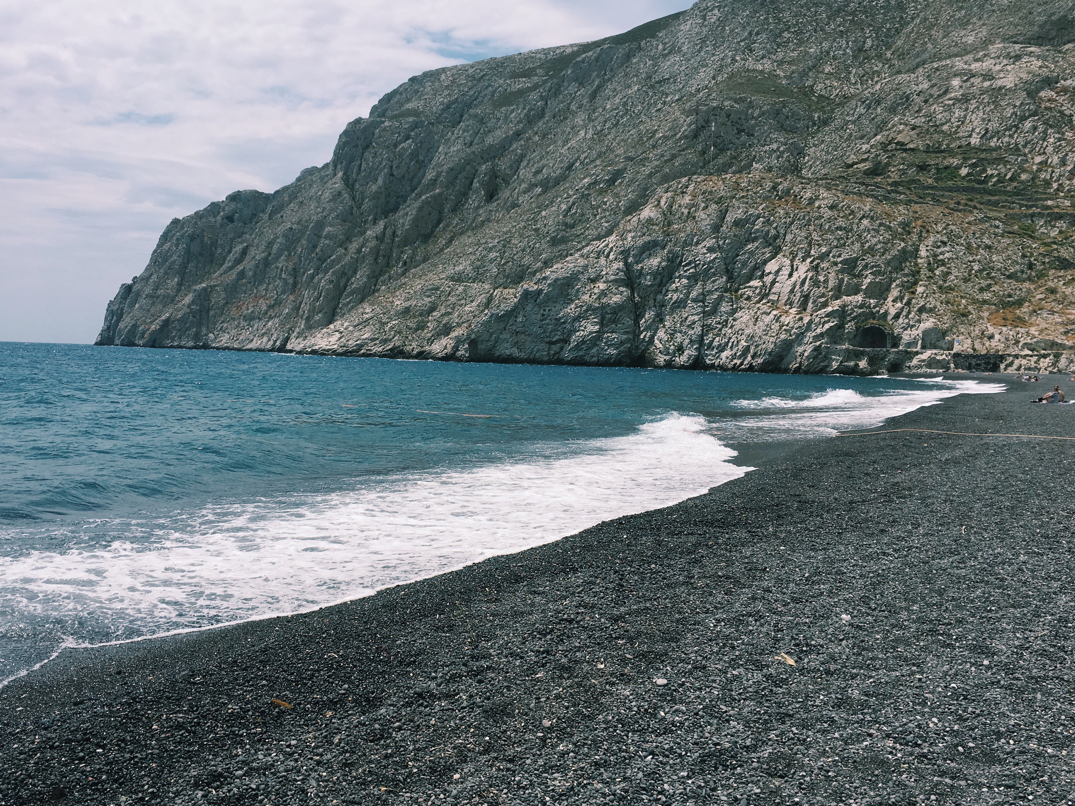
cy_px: 389
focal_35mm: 33
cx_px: 481
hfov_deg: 55.2
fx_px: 1025
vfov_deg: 42.9
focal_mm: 4.15
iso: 25
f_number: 2.2
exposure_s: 1/3846
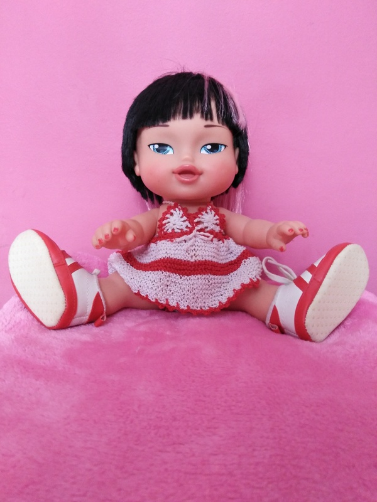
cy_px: 251
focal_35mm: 26
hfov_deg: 53.1
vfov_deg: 67.3
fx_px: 378
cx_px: 188
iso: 891
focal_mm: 3.46
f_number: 2.2
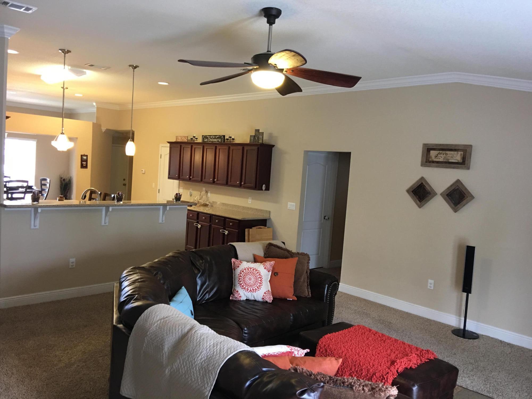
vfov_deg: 48.2
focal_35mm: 29
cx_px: 266
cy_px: 200
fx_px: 446
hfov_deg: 61.7
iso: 64
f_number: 2.2
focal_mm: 4.15
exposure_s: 1/15
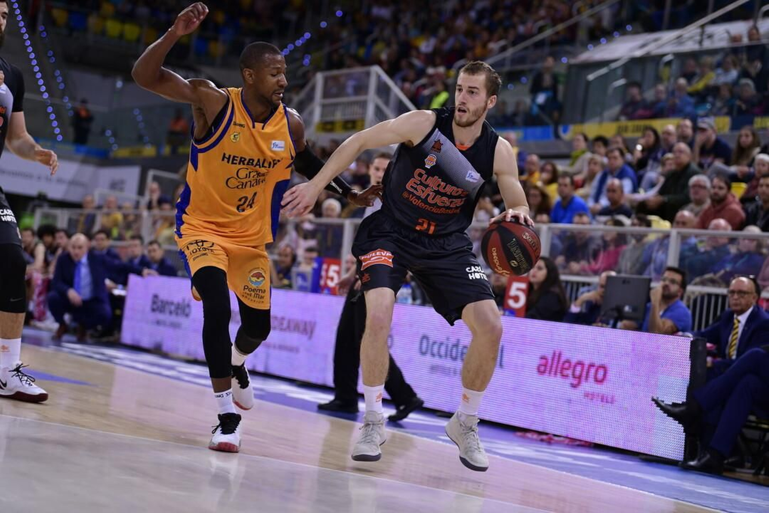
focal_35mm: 95
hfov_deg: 21.5
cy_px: 256
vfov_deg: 14.4
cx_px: 384
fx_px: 2029
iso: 1250
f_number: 2.8
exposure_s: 1/800
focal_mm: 95
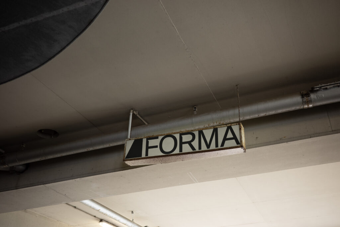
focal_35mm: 40
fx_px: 378
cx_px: 170
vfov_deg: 33.4
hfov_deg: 48.5
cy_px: 114
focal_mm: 26
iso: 250
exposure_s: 1/40
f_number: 2.8
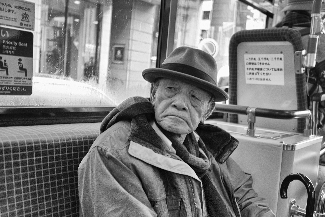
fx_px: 307
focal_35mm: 34
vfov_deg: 38.8
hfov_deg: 55.1
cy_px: 127
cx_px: 204
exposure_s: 1/30
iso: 1250
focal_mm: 18
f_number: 2
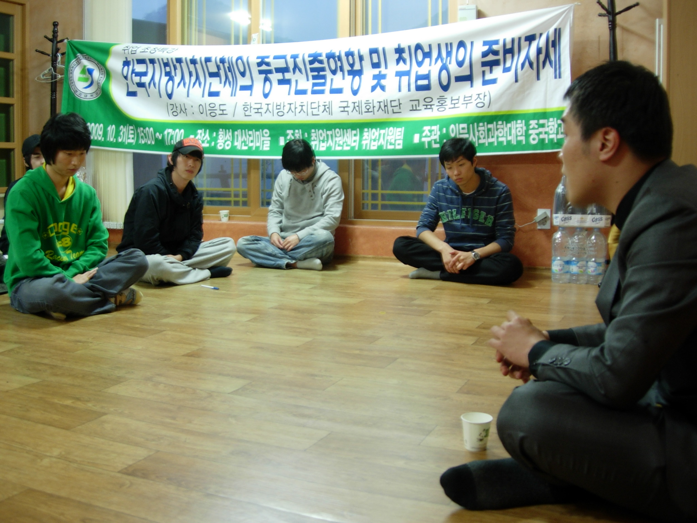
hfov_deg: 49.0
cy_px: 262
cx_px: 348
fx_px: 765
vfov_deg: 37.7
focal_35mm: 38
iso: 64
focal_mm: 7.8
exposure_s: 1/4.3
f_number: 2.8
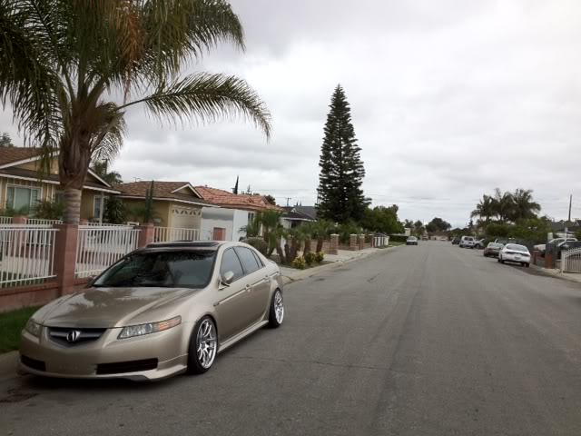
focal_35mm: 35
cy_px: 218
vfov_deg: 40.7
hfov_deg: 52.6
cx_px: 290
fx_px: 587
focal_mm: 4.3
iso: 64
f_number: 2.4
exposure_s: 1/2304
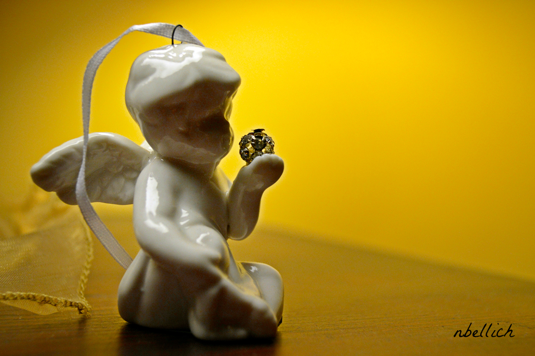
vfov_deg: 28.0
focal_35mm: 48
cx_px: 268
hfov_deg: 41.1
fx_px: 713
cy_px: 178
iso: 800
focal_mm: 32
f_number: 4.8
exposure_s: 1/50
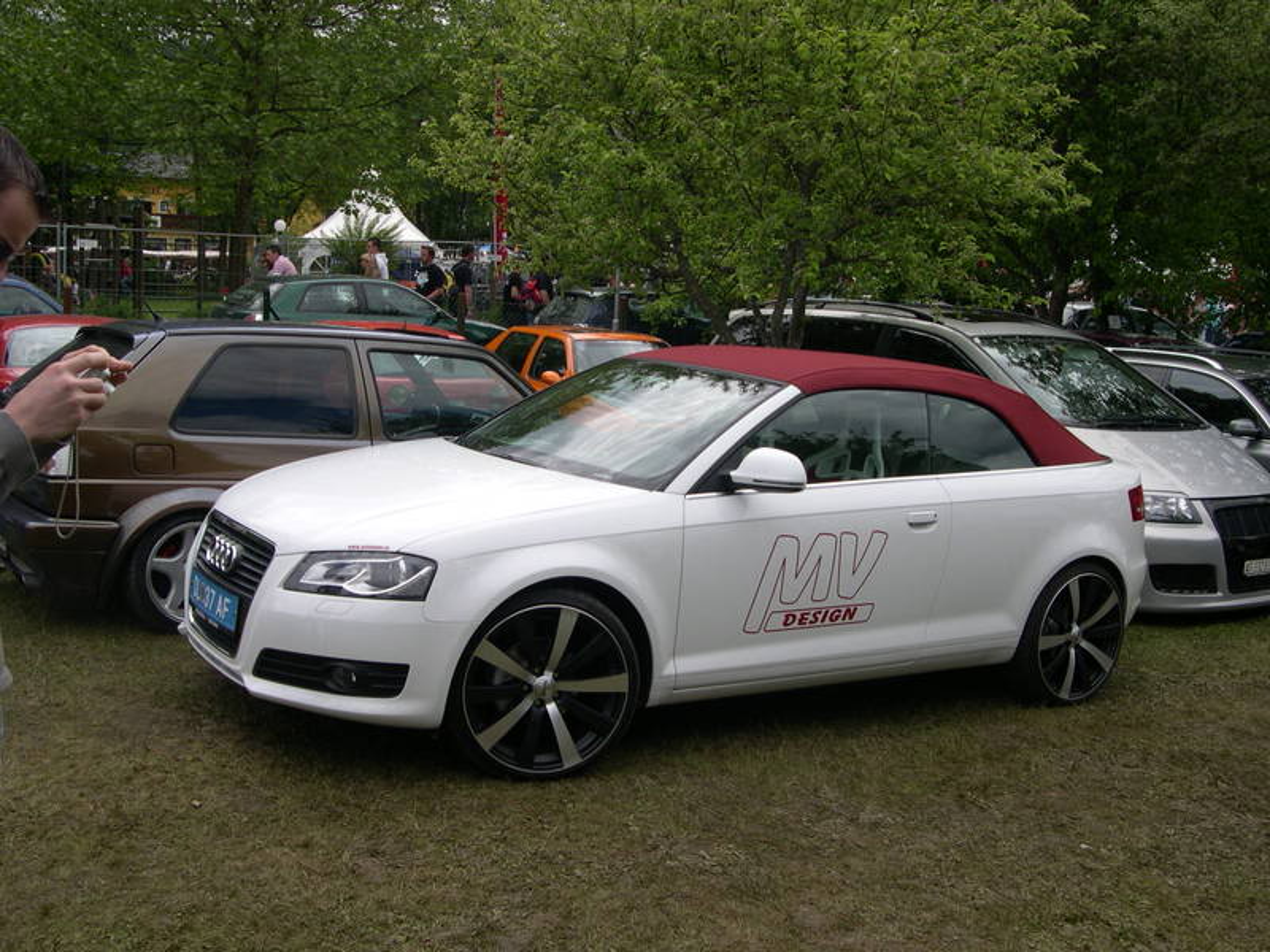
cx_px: 635
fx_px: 1394
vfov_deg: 37.7
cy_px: 476
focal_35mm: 38
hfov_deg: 49.0
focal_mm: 8
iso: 100
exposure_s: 1/176
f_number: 7.6
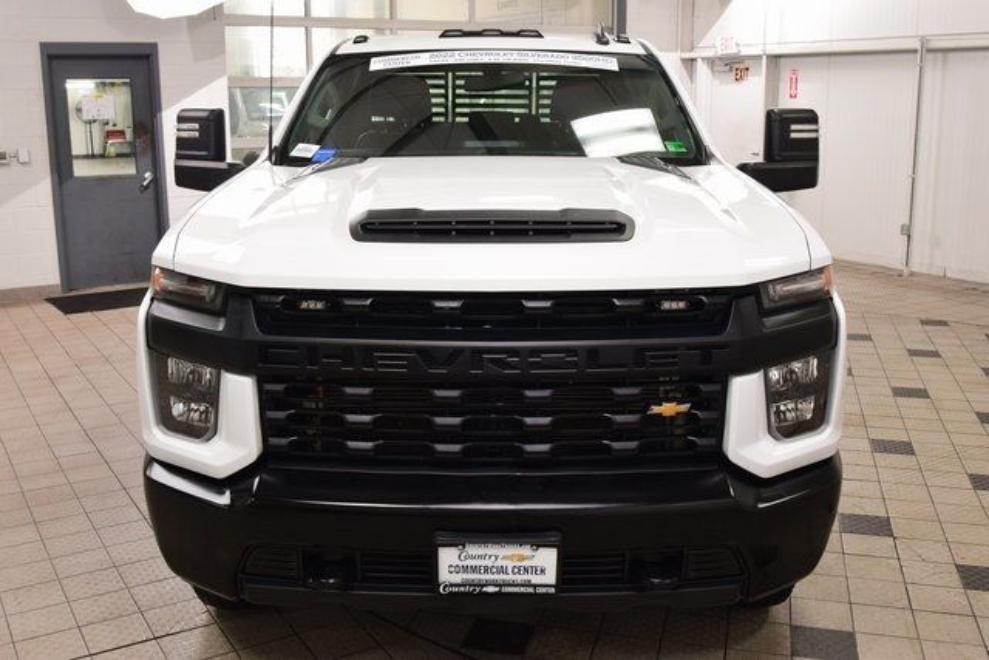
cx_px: 494
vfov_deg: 36.9
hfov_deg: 53.1
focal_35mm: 36
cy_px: 330
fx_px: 989
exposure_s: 1/60
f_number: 8
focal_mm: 24
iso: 1000
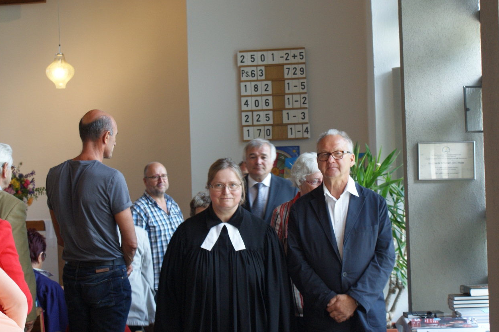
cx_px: 230
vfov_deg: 18.9
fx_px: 997
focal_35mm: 72
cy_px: 189
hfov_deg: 28.1
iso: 400
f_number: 5.6
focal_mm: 40
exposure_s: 1/30
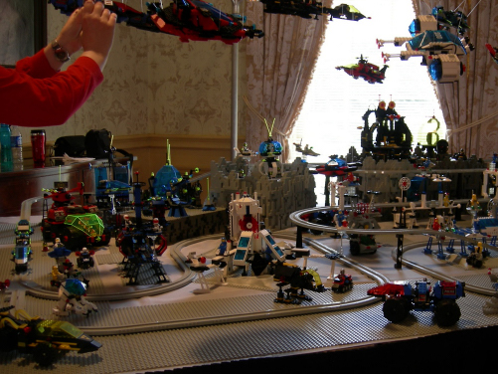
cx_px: 302
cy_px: 217
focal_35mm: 46
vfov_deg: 31.5
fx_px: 662
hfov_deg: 41.0
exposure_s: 1/15.5
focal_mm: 7.5
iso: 64
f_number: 2.7
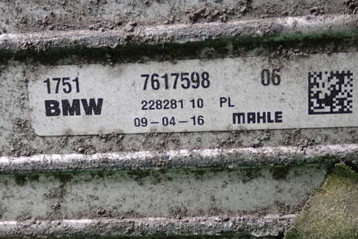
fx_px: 597
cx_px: 175
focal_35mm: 60
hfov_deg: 33.4
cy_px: 137
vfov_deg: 22.6
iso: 320
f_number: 3.1
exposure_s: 1/50
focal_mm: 8.4
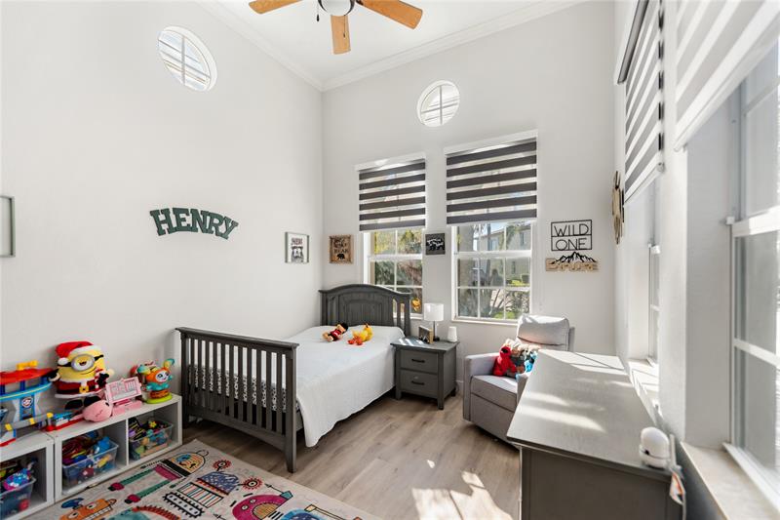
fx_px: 303
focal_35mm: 14
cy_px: 260
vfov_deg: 81.2
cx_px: 390
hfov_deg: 104.3
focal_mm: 14
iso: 500
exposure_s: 1/200
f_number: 2.2
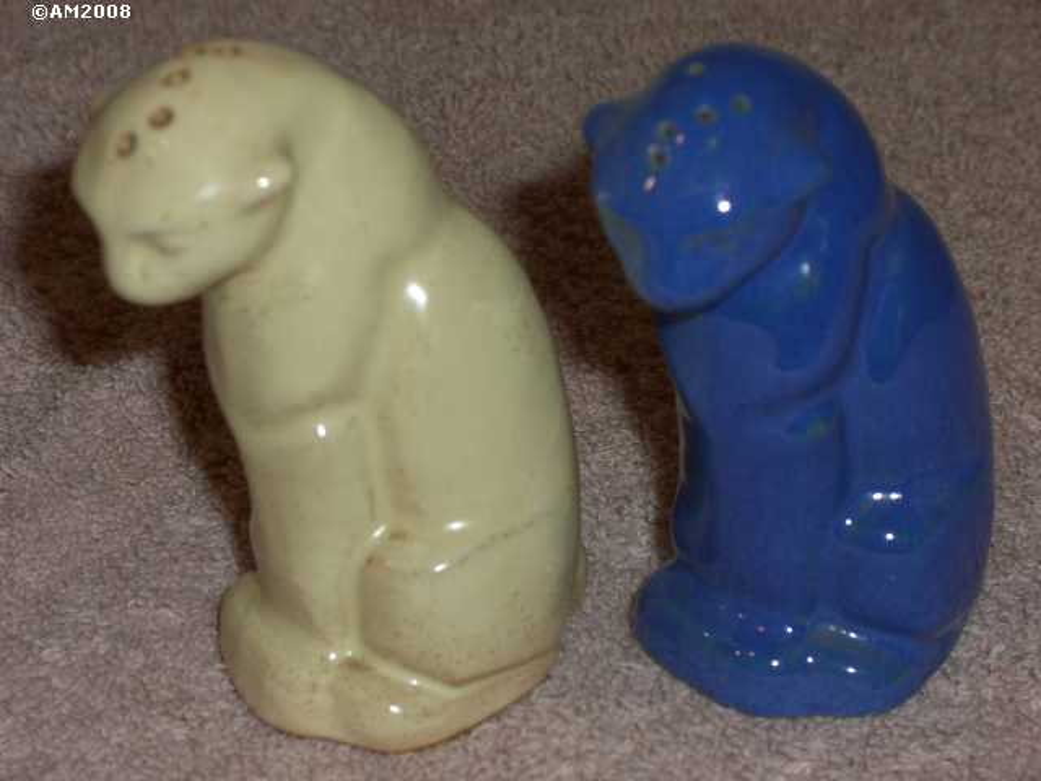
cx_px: 520
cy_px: 390
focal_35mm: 114
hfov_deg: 17.3
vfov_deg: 13.0
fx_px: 3428
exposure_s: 1/30
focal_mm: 23.7
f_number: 10.8
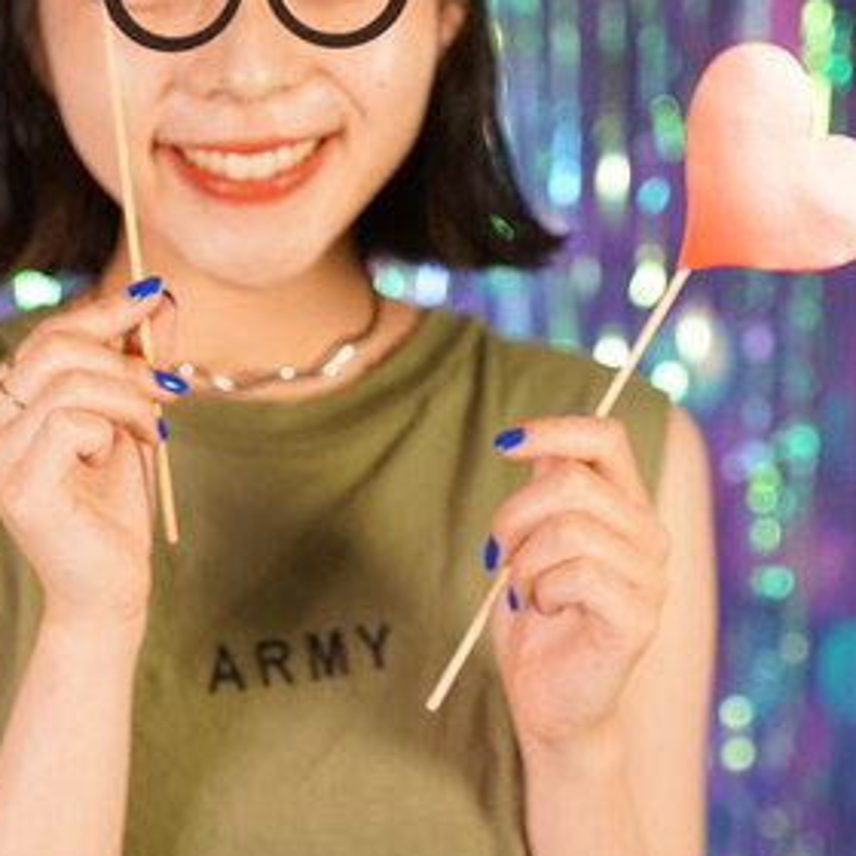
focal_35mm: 136
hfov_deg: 12.8
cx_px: 313
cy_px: 556
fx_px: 3805
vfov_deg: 12.8
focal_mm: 70
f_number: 2.8
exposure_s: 1/200
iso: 1250
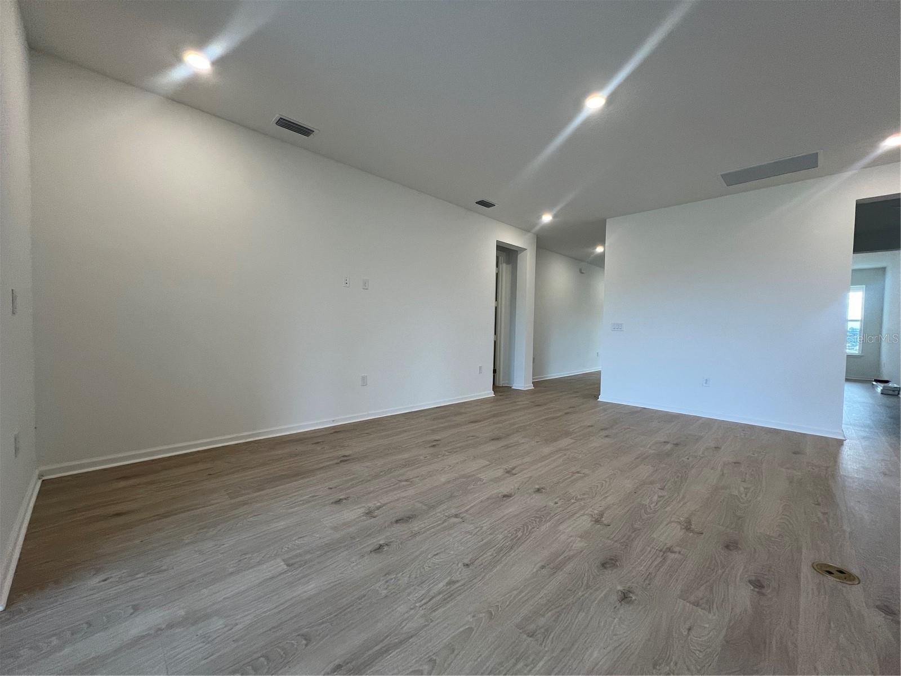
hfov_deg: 106.2
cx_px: 450
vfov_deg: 89.9
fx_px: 338
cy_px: 338
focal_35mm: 13
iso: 125
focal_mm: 1.57
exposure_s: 1/120
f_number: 1.8
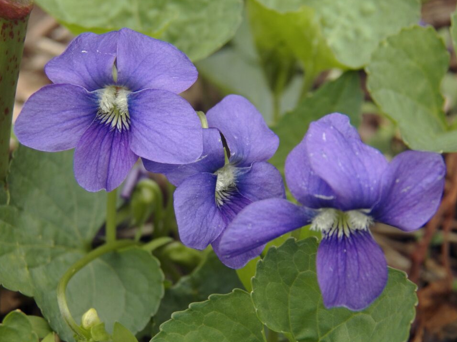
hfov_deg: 21.5
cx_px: 218
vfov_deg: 16.2
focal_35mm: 91
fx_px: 1201
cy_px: 171
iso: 125
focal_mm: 15.2
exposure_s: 1/160
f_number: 3.6
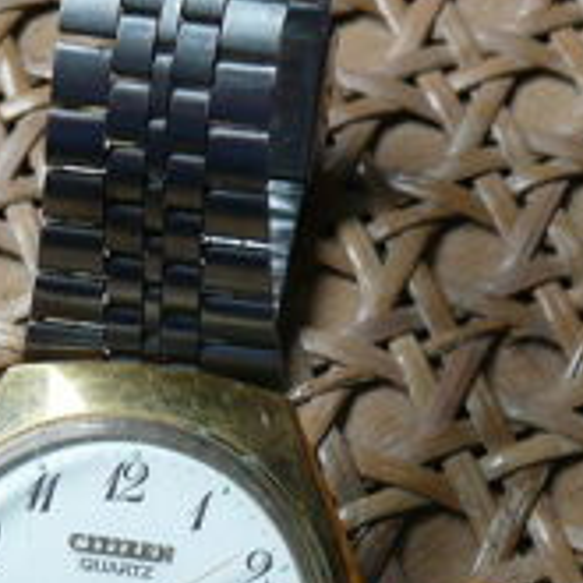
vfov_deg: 17.7
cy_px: 392
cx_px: 177
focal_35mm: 98
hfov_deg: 17.7
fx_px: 1867
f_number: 3.5
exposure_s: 1/50
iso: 100
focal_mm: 5.2
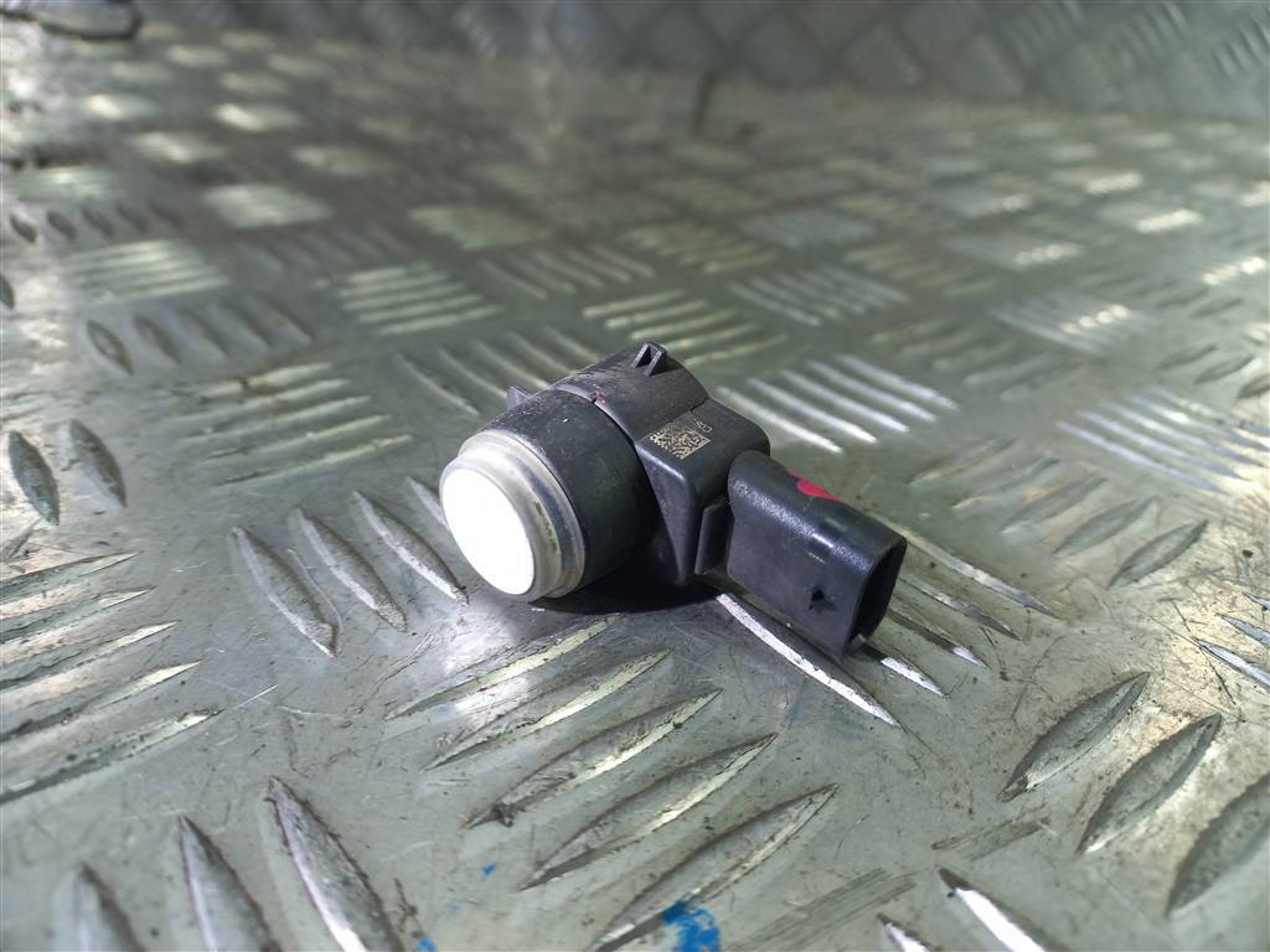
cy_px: 476
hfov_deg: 69.4
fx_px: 917
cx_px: 635
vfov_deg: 54.9
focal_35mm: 25
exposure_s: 1/50
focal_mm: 4.6
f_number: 1.8
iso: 50
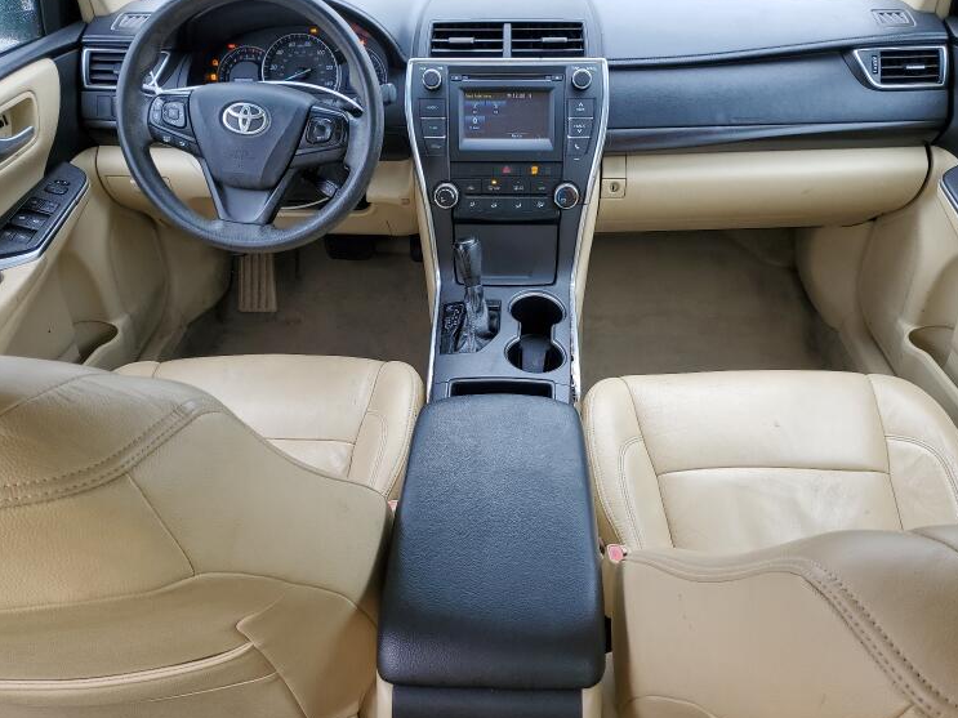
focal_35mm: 28
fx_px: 775
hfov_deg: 63.4
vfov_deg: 49.7
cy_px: 348
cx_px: 491
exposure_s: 1/196
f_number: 1.5
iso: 50
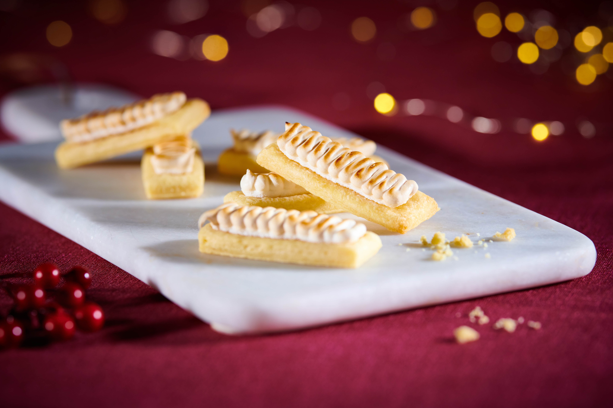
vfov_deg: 10.1
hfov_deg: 15.2
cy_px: 204
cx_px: 306
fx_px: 2297
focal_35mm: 135
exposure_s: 1/250
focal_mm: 135
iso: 250
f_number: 3.5
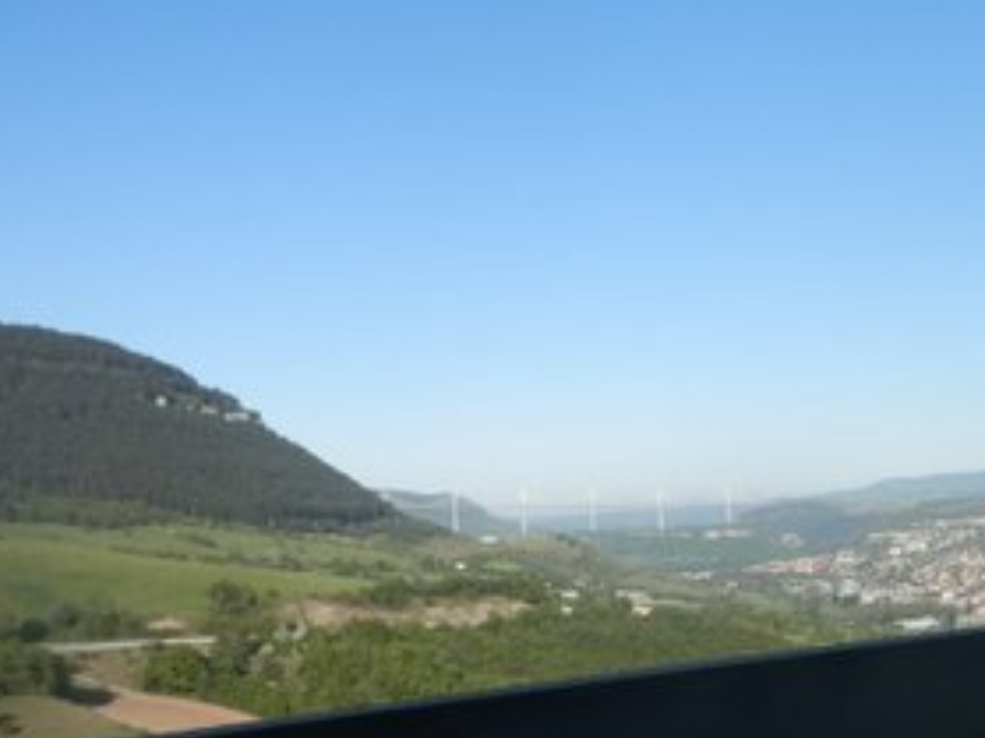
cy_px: 484
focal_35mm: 43
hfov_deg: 42.8
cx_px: 713
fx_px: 1223
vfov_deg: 33.3
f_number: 8.7
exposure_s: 1/125
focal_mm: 4.5
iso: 80
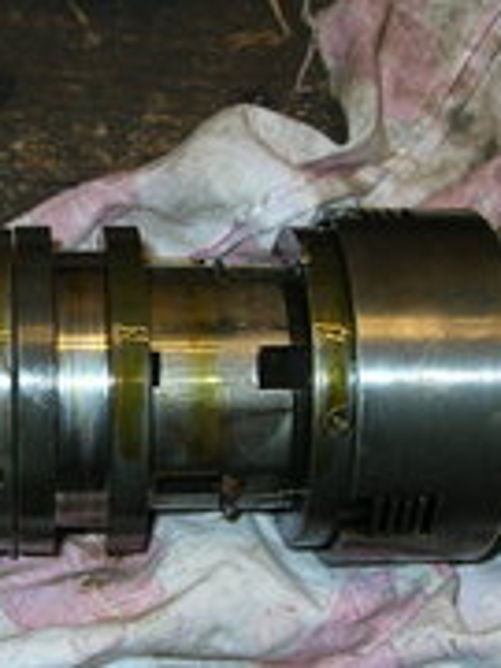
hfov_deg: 18.1
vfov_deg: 24.4
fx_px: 1544
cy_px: 373
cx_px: 33
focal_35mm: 80
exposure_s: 1/60.1
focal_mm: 6
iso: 50
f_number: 2.7
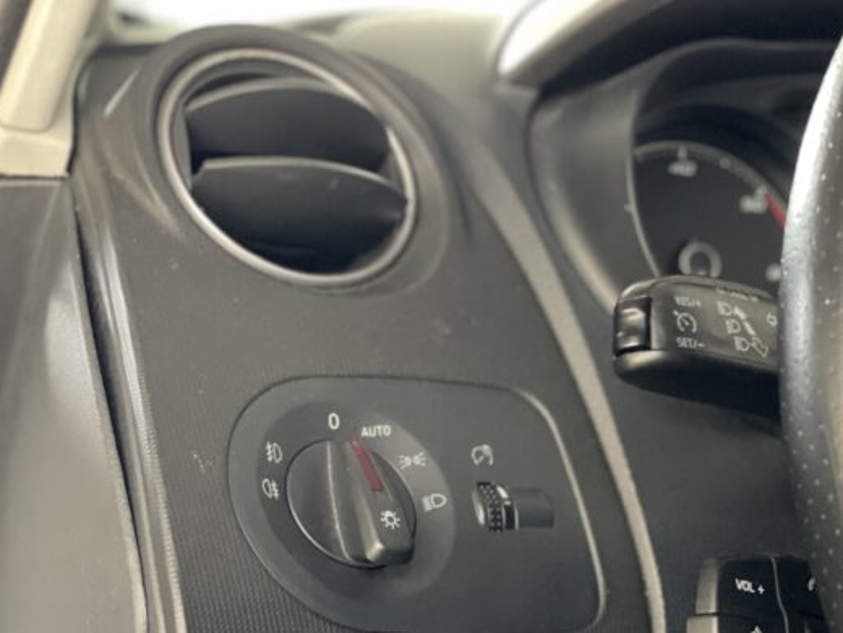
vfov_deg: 18.4
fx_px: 1948
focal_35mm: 80
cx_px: 494
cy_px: 396
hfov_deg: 24.4
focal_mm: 6
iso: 500
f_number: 2
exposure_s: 1/16
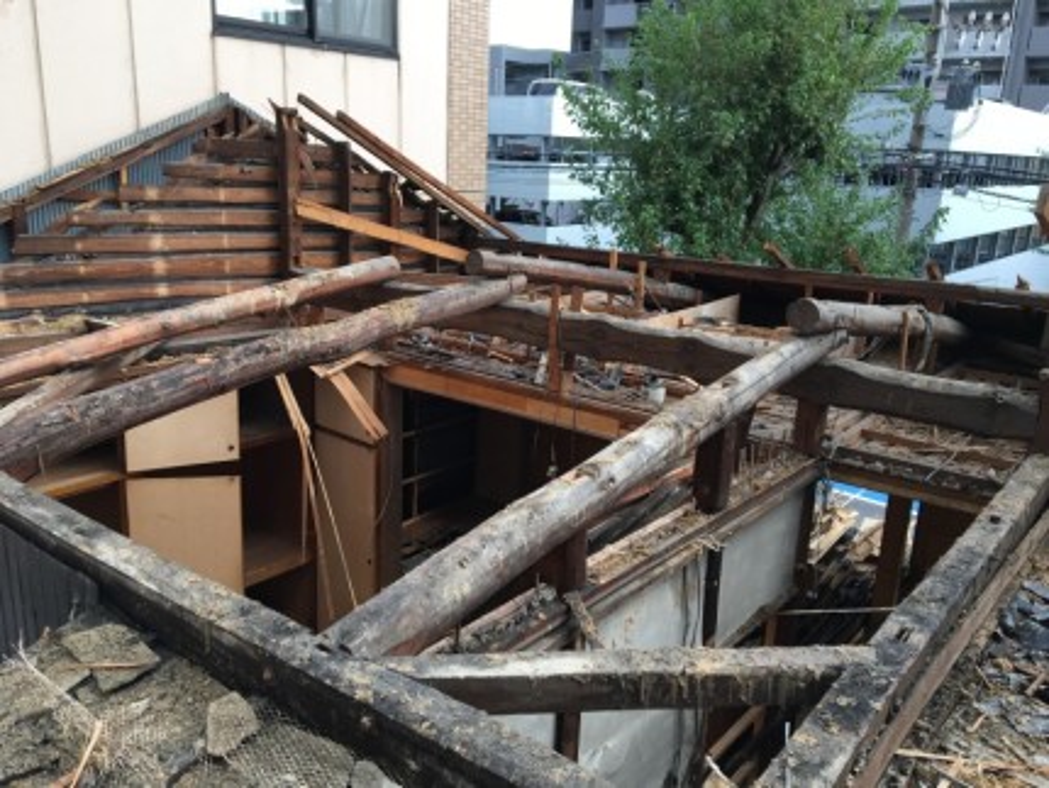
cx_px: 524
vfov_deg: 48.3
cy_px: 394
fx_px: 879
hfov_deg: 61.6
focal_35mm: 29
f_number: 2.2
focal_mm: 4.15
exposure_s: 1/120
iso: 25
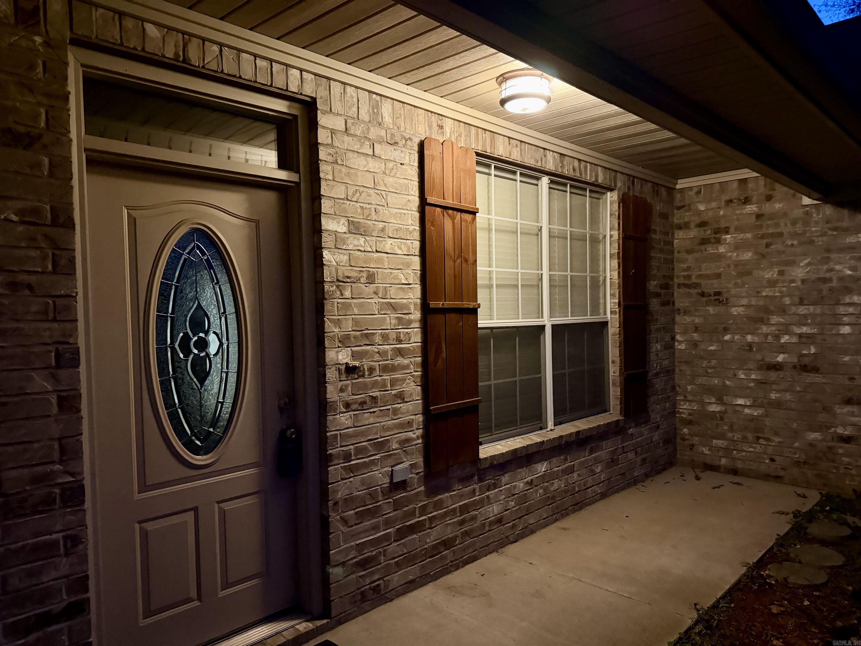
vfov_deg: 56.8
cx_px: 430
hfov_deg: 71.6
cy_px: 323
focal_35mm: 24
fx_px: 597
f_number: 1.78
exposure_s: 1/30
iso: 1600
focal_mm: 6.76
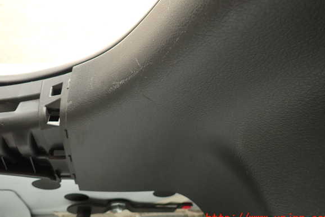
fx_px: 244
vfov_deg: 47.9
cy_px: 99
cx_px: 164
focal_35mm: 27
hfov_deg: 67.4
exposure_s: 1/60
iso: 100
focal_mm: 4.5
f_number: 2
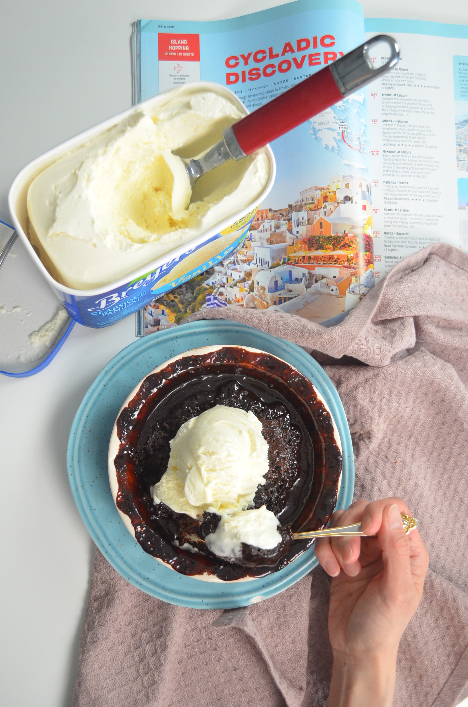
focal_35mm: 36
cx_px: 234
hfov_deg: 36.7
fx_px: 705
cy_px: 354
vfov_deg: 53.2
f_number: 4
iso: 1600
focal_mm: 24
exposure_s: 1/60
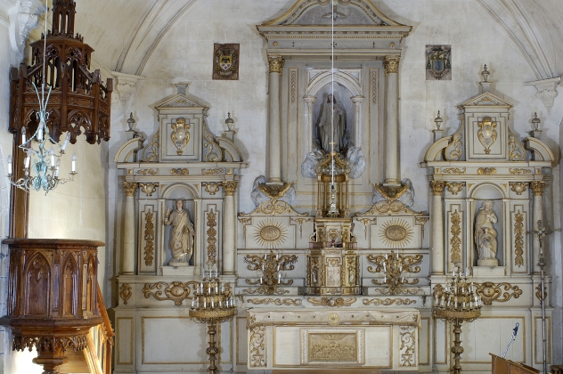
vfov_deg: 26.4
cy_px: 192
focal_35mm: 51
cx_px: 334
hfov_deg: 38.8
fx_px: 797
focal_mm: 28
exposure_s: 1/2
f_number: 14
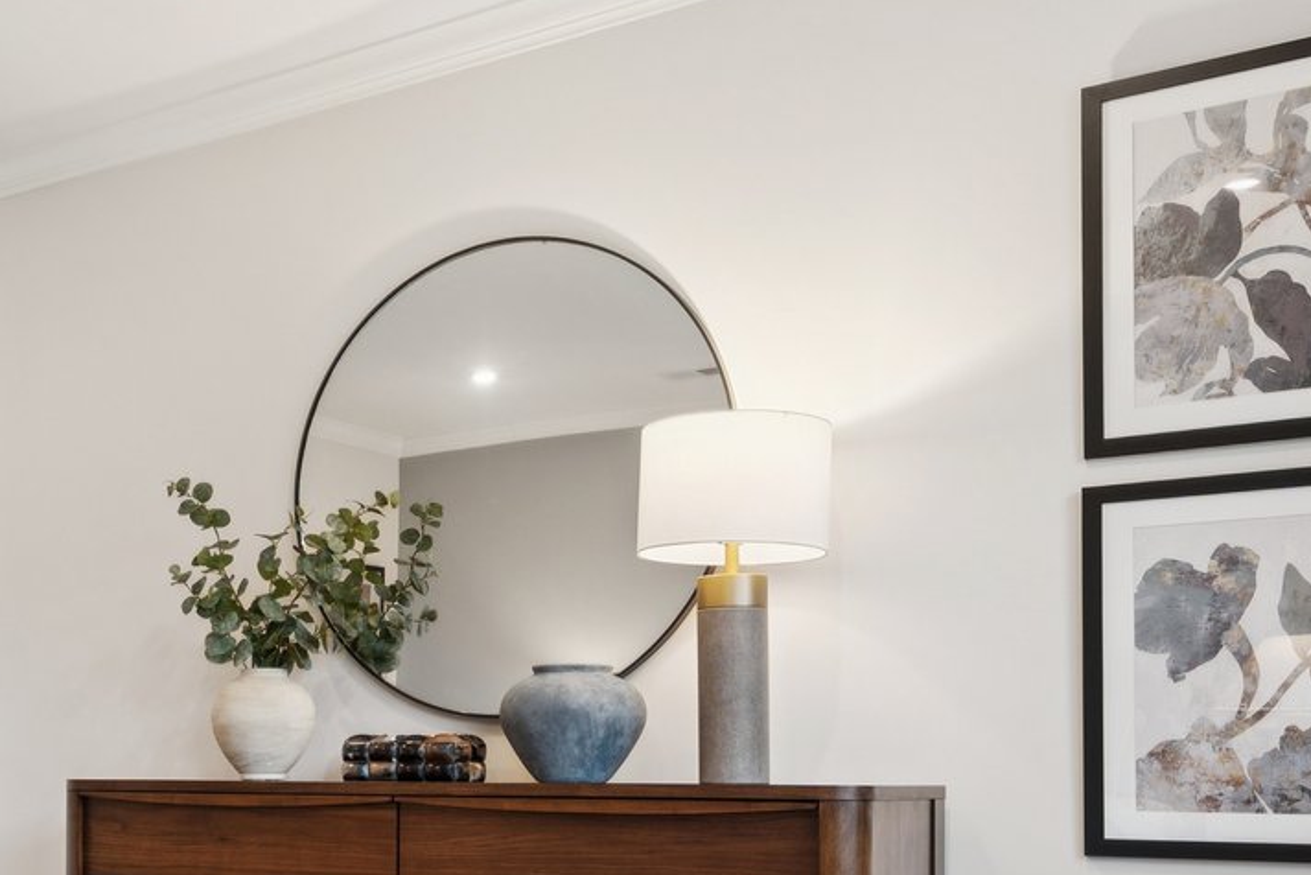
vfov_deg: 28.1
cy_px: 797
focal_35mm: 46
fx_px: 1675
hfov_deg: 38.8
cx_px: 59
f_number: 8
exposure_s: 1/8
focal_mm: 16
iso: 400
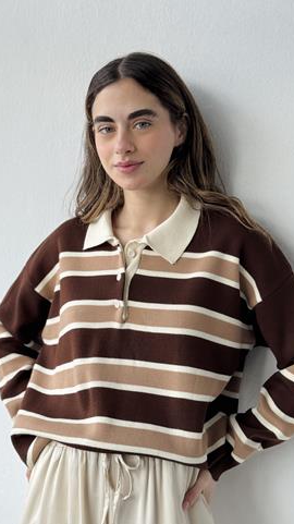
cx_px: 143
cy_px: 282
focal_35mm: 58
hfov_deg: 20.7
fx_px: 805
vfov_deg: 36.0
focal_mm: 6.76
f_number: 1.78
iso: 64
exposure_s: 1/297
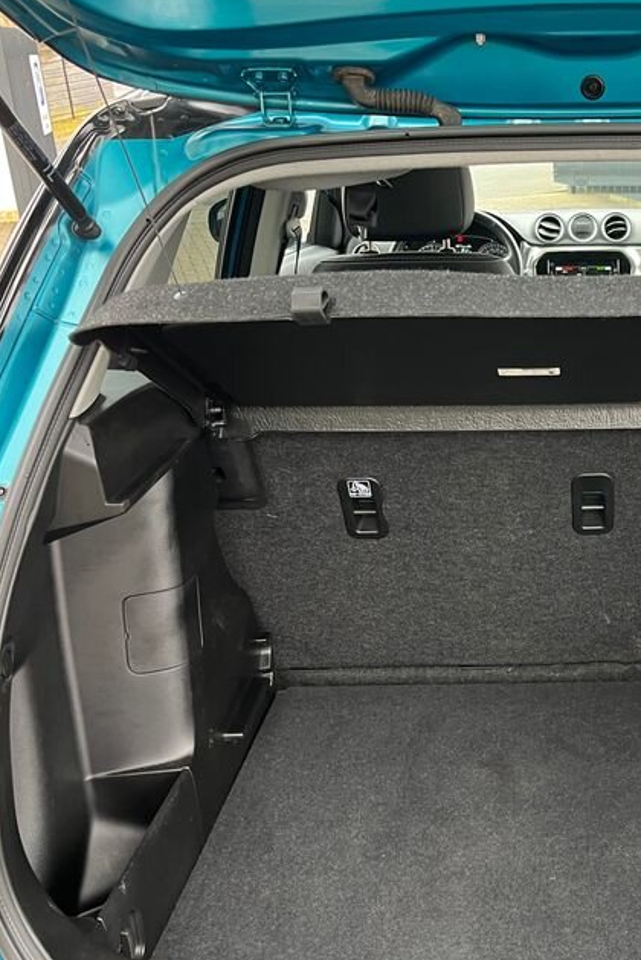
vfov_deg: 44.4
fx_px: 1174
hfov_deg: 29.0
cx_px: 607
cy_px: 516
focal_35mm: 44
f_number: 1.6
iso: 125
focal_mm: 5.1
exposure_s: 1/72
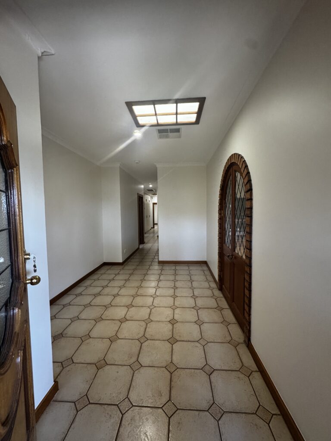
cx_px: 166
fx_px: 178
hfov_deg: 85.7
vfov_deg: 102.1
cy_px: 220
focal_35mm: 14
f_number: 2.2
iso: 320
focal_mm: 2.22
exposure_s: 1/100
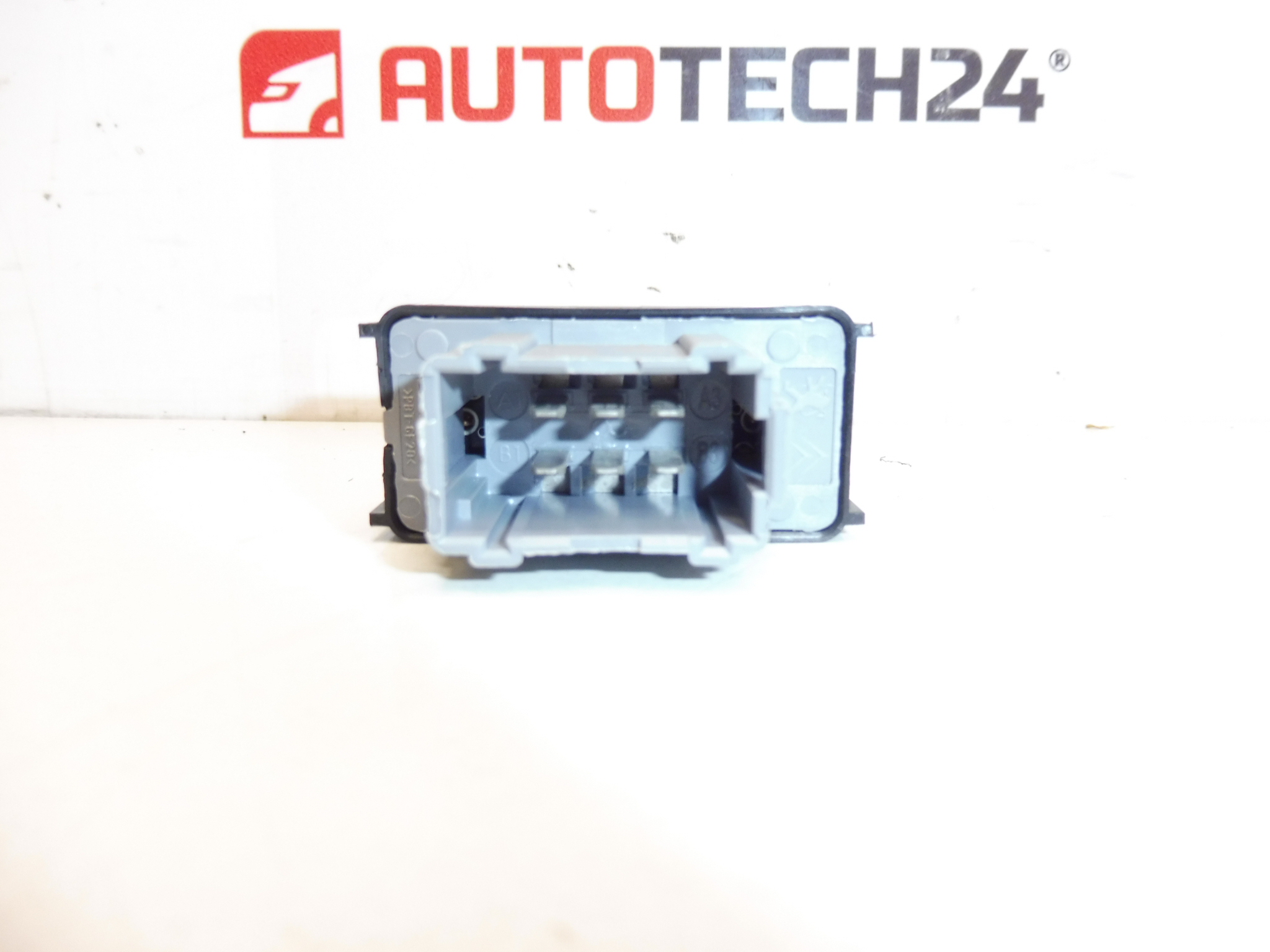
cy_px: 476
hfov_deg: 71.6
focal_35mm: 24
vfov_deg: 56.8
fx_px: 881
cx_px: 635
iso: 200
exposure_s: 1/60
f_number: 3.5
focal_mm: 4.3
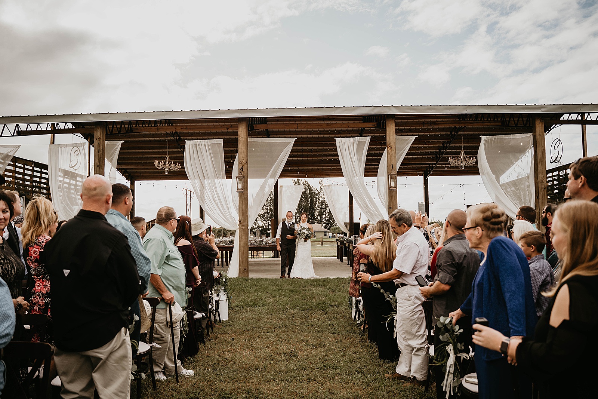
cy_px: 200
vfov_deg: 46.4
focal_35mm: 28
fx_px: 465
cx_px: 299
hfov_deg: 65.5
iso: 320
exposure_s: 1/1600
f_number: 2.8
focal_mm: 28
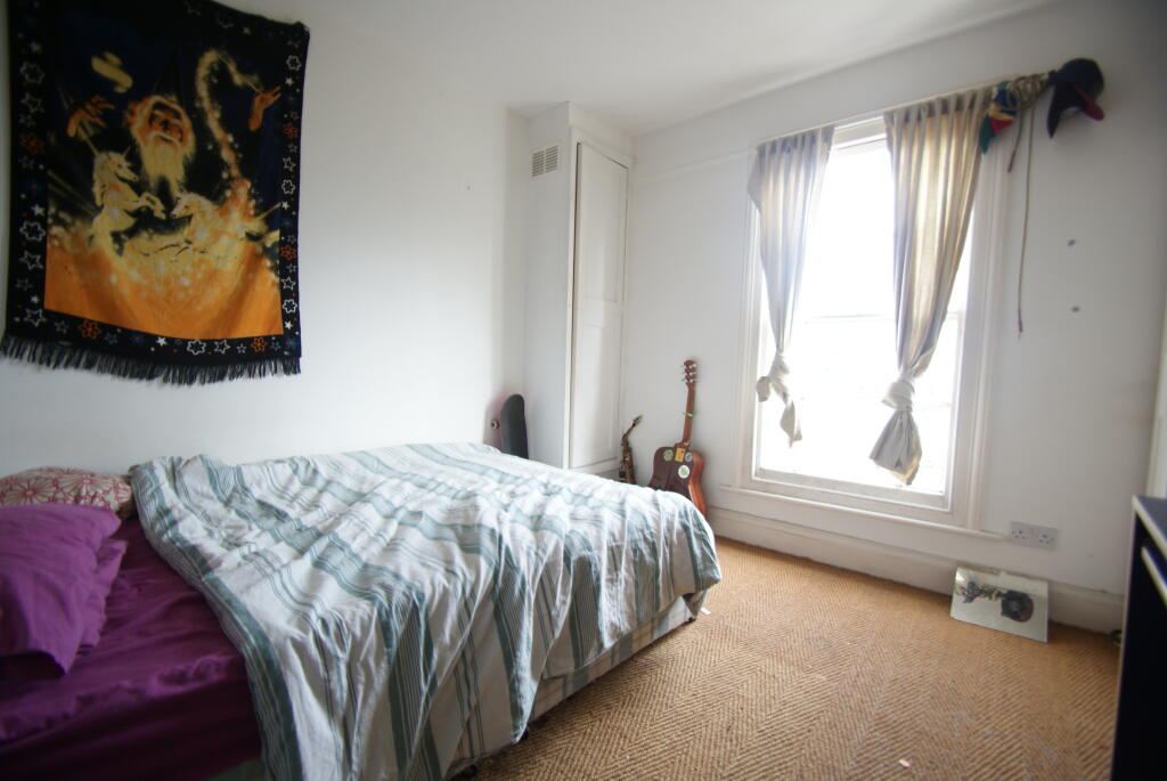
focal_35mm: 15
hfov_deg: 100.3
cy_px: 390
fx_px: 487
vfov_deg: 77.5
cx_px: 584
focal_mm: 10
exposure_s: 1/30
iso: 200
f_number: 3.5
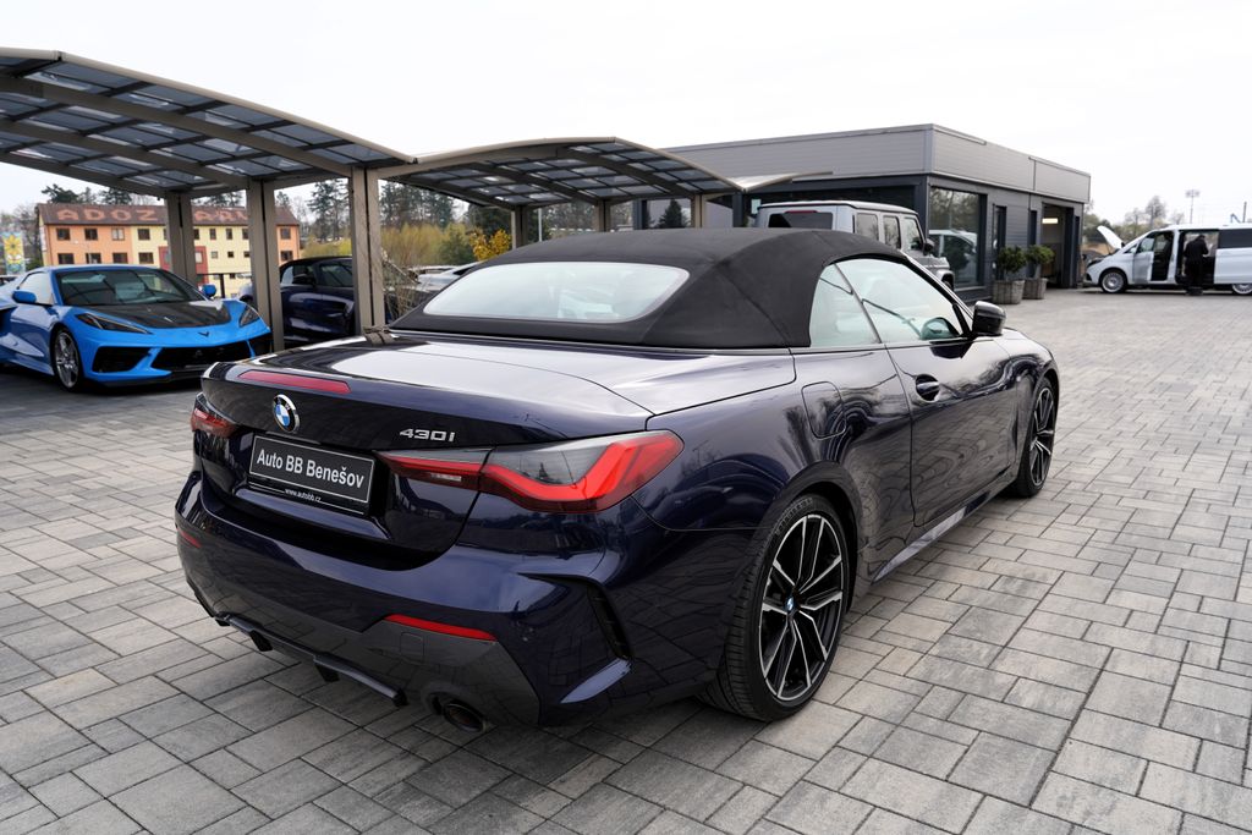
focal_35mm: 25
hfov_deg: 71.5
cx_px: 626
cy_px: 418
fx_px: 870
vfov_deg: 51.3
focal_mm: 25
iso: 100
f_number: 7.1
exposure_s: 1/200
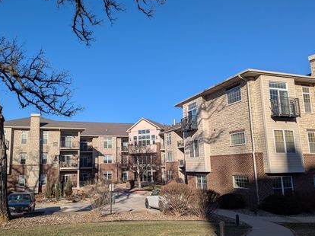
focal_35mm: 29
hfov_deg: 61.5
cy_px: 119
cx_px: 139
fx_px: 264
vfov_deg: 48.2
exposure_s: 1/2762
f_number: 1.85
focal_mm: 6.81
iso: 42
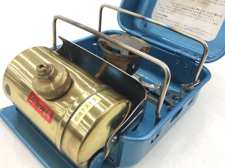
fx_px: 208
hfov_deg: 56.9
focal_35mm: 32
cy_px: 84
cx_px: 112
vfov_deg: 44.0
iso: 40
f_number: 2.4
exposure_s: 1/40
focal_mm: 3.3
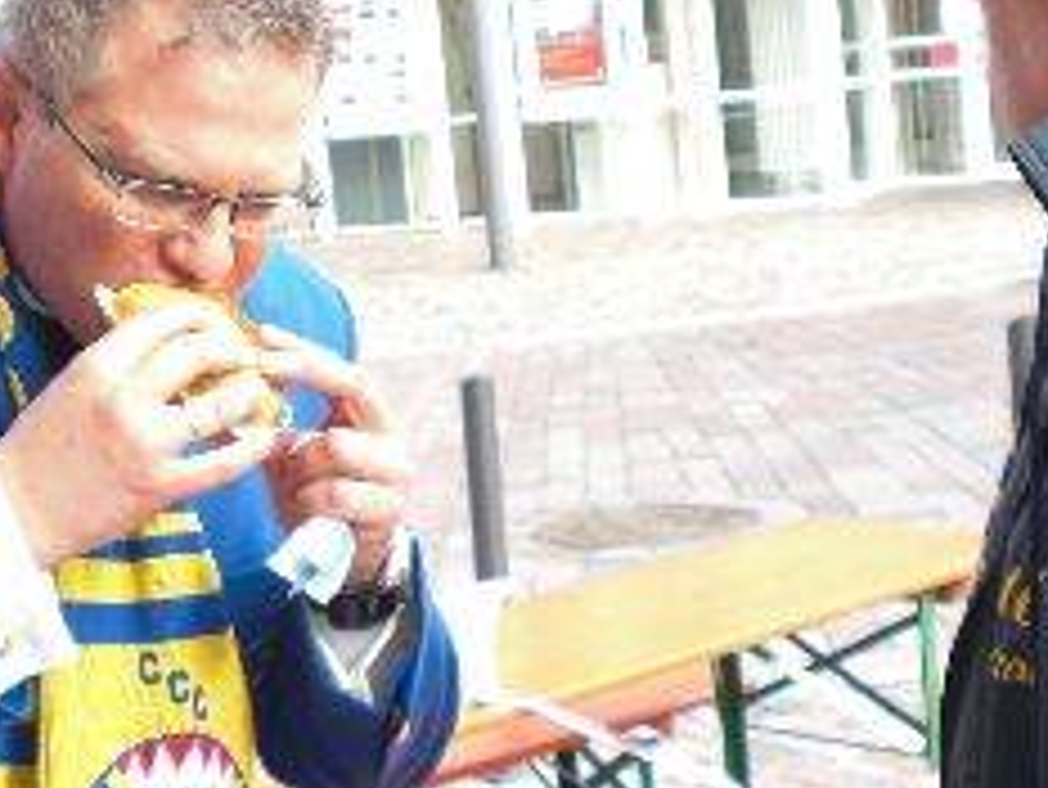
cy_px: 428
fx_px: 2635
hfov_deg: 22.3
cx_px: 272
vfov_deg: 17.0
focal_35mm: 87
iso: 64
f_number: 3.1
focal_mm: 6.3
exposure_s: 1/100
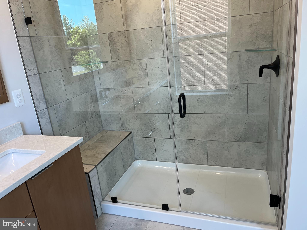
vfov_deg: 53.1
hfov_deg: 67.3
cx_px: 154
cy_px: 115
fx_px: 231
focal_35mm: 26
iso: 50
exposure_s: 1/120
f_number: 1.6
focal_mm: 5.1
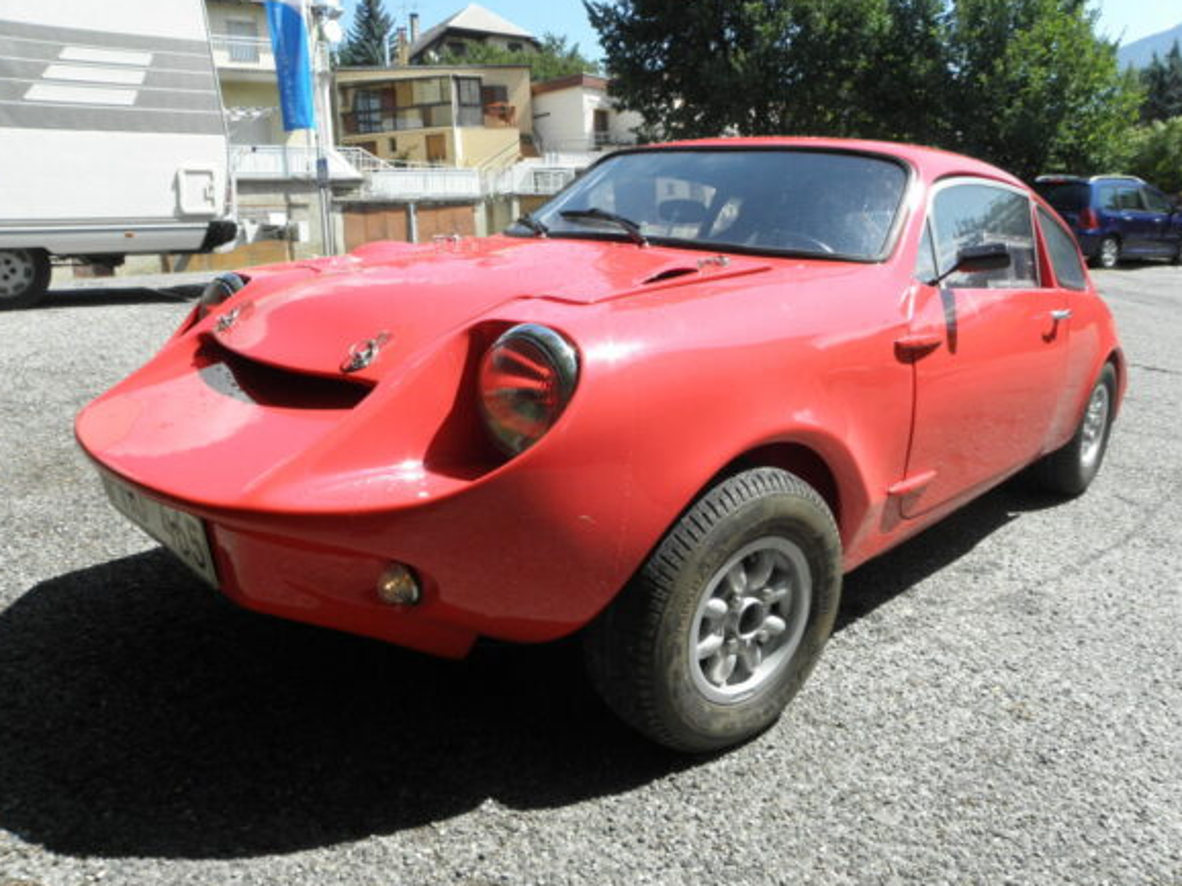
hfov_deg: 65.3
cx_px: 591
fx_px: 922
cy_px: 436
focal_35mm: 27
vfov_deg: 51.3
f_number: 5.6
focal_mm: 4.6
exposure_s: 1/160
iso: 64
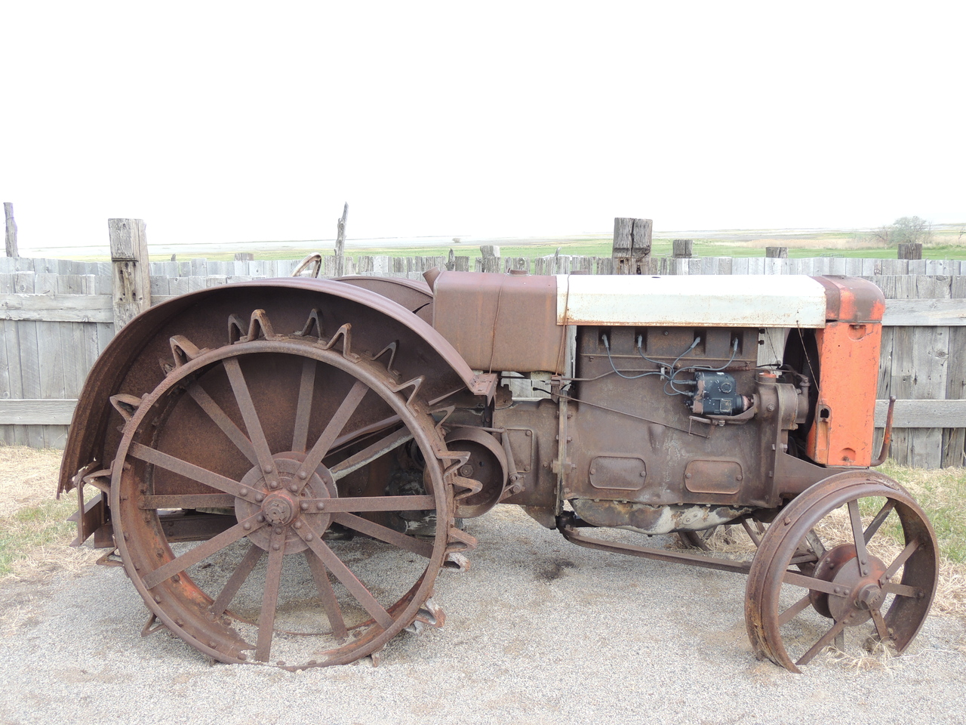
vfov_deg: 46.8
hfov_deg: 60.0
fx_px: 837
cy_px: 362
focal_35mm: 30
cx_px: 483
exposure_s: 1/200
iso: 100
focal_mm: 5.3
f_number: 3.1
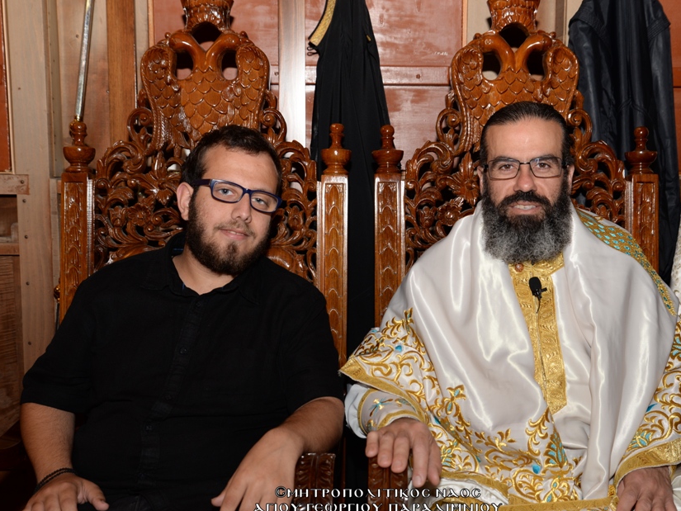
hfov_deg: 40.3
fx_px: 925
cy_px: 263
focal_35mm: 47
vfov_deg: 30.9
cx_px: 386
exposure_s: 1/60
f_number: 6.3
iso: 400
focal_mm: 42
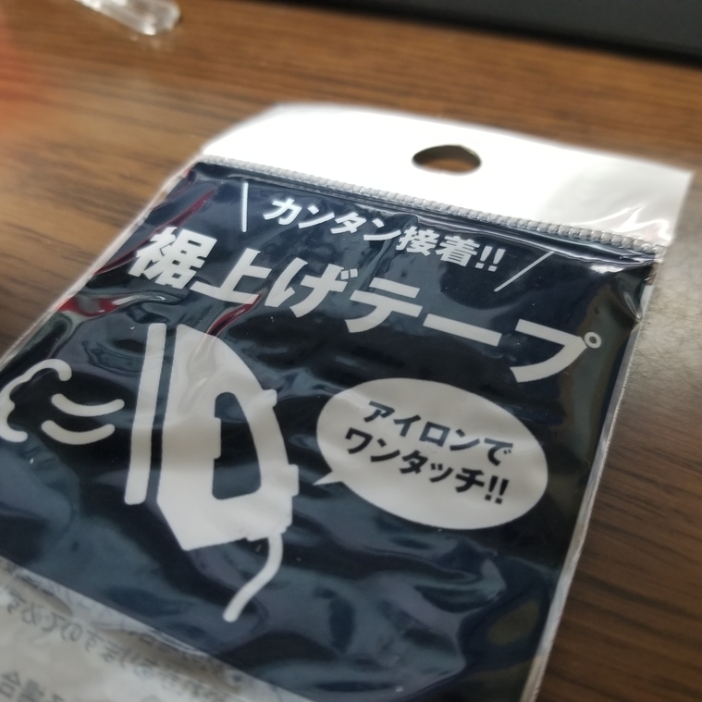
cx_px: 369
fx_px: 711
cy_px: 354
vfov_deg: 52.5
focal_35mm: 31
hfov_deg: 52.5
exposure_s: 1/10
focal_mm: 4.3
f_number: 1.7
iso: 320
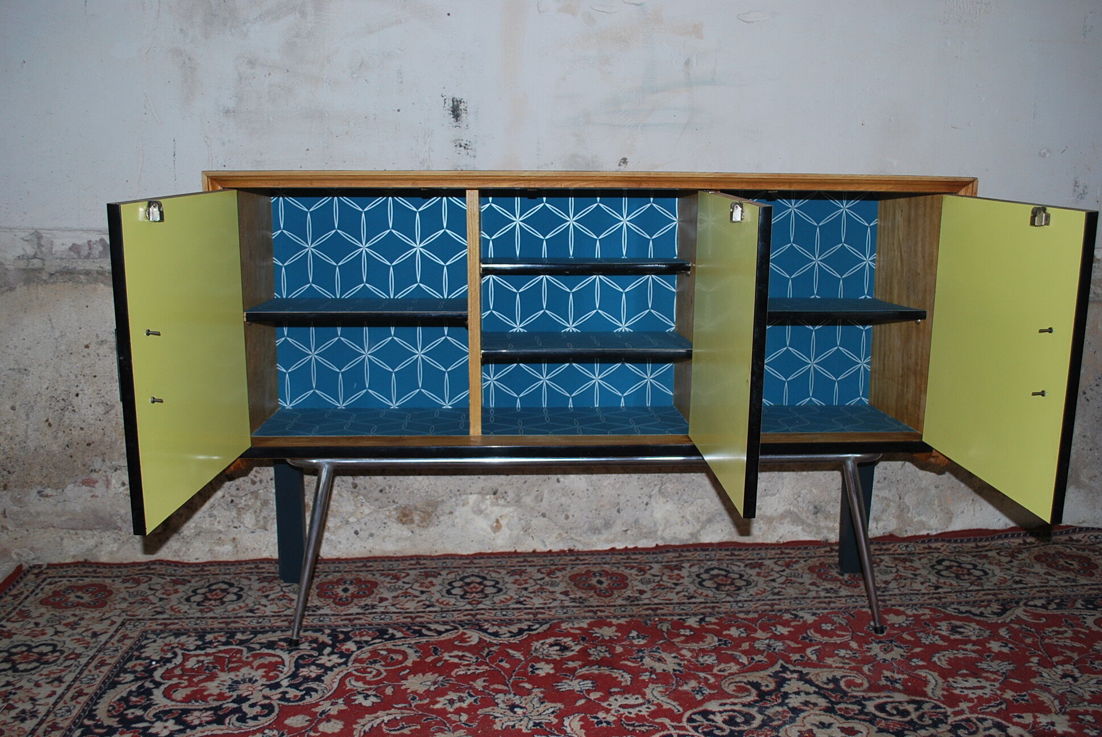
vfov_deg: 40.1
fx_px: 1011
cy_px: 368
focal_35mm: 33
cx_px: 551
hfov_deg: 57.2
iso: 200
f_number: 4
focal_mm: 22
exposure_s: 1/60
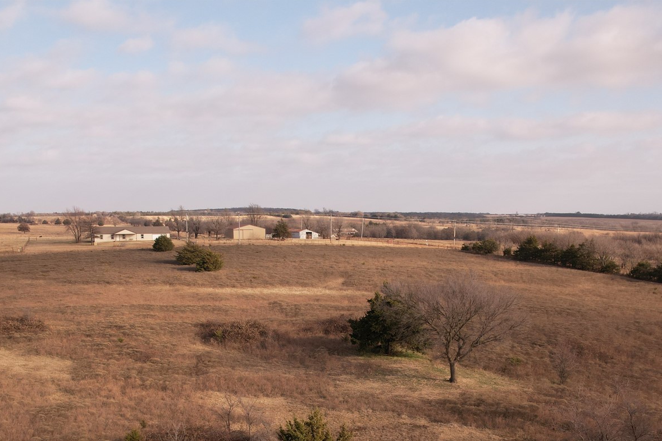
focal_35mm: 38
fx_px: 699
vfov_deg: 33.6
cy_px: 380
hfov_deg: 50.7
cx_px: 317
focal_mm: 8.38
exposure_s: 1/350
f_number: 2.8
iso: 120
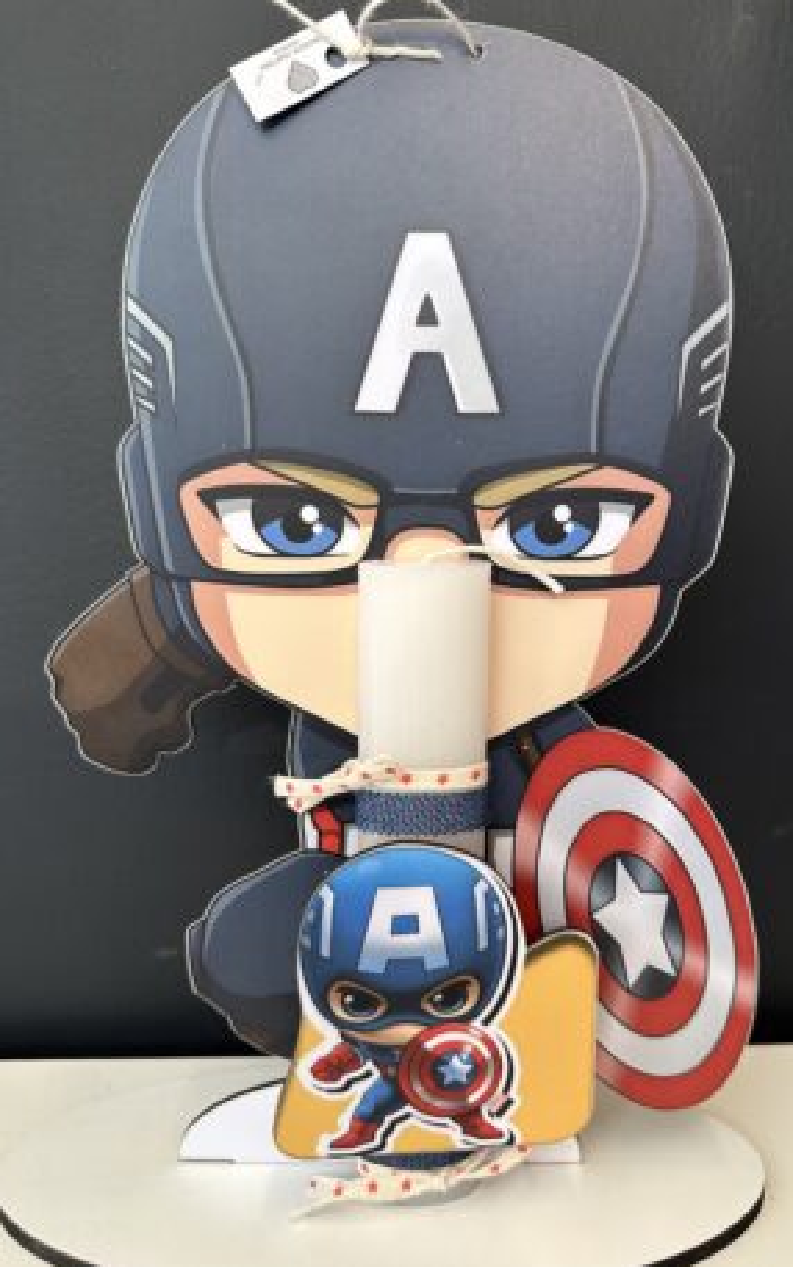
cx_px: 463
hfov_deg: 47.4
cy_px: 625
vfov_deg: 70.4
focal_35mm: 26
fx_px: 898
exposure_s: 1/100
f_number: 1.78
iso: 200
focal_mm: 6.86
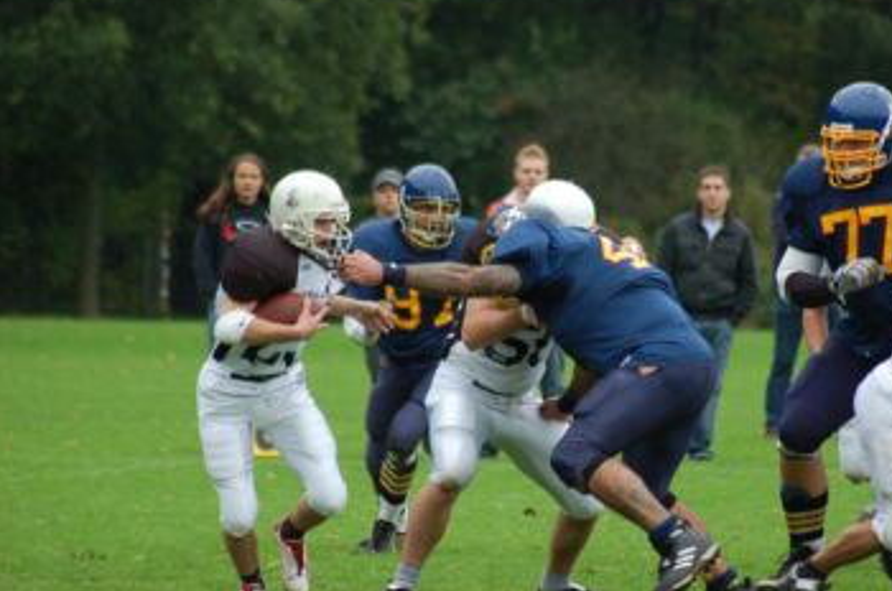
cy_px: 344
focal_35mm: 379
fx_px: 9365
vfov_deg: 3.6
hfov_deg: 5.5
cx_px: 508
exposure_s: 1/500
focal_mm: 195
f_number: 5
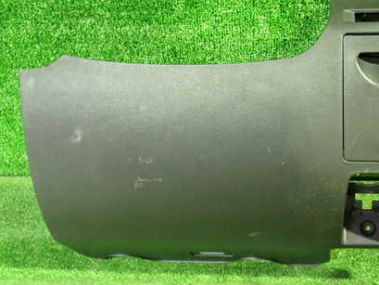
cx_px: 234
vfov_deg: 32.9
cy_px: 134
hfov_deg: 42.6
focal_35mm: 44
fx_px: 482
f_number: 2.3
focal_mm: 5.4
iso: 800
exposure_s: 1/13
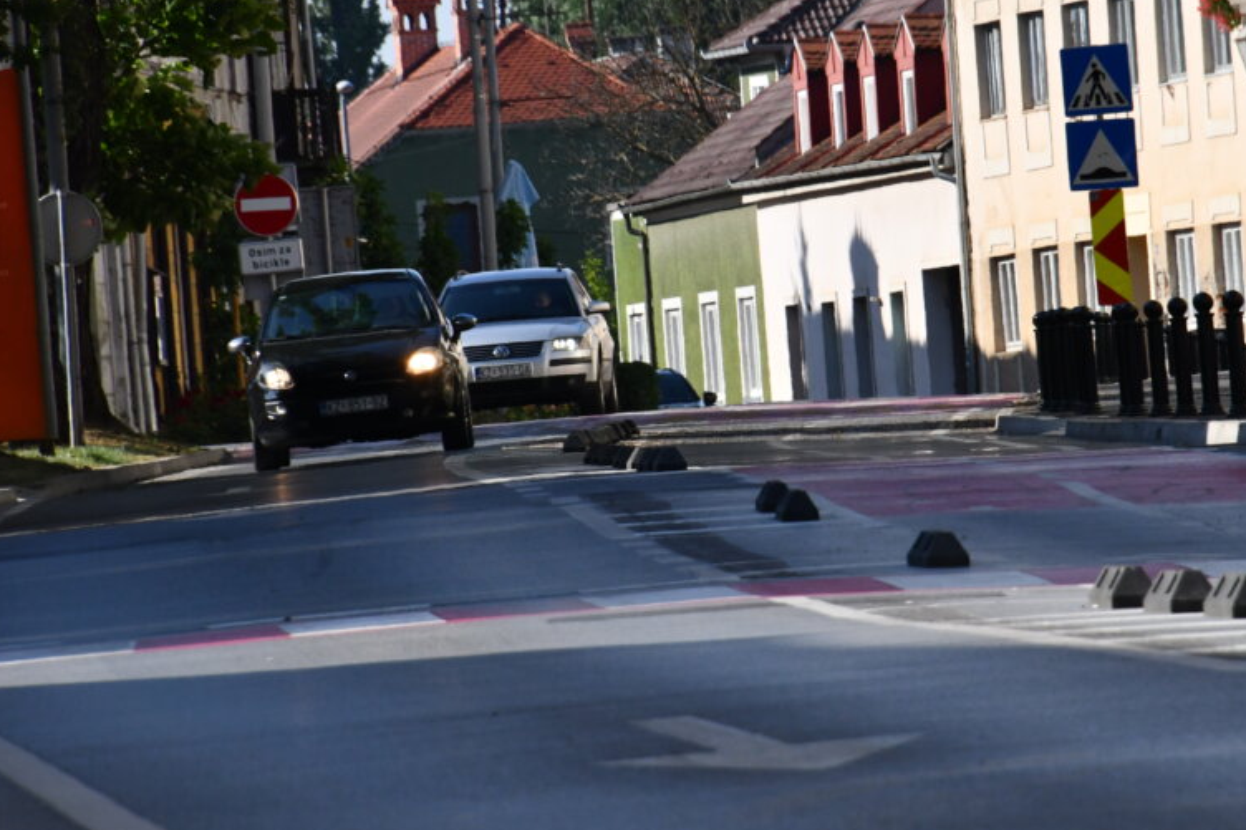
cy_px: 294
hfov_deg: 3.4
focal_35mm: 613
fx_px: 21211
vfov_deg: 2.2
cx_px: 804
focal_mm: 300
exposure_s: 1/2000
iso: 1250
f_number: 11
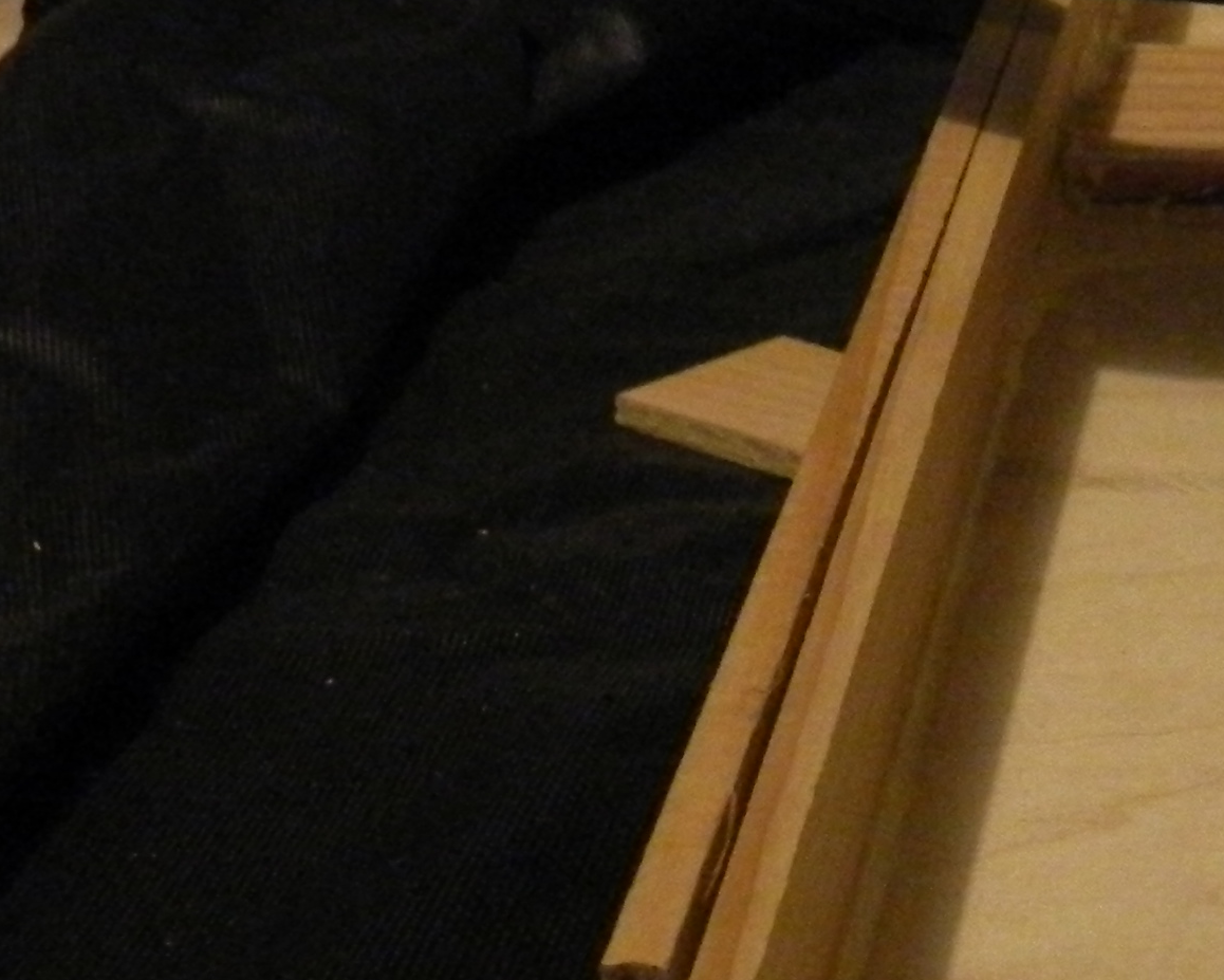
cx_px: 1601
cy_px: 467
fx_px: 3297
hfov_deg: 19.4
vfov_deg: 16.9
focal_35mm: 91
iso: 400
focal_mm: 4.5
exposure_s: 1/30
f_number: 3.1
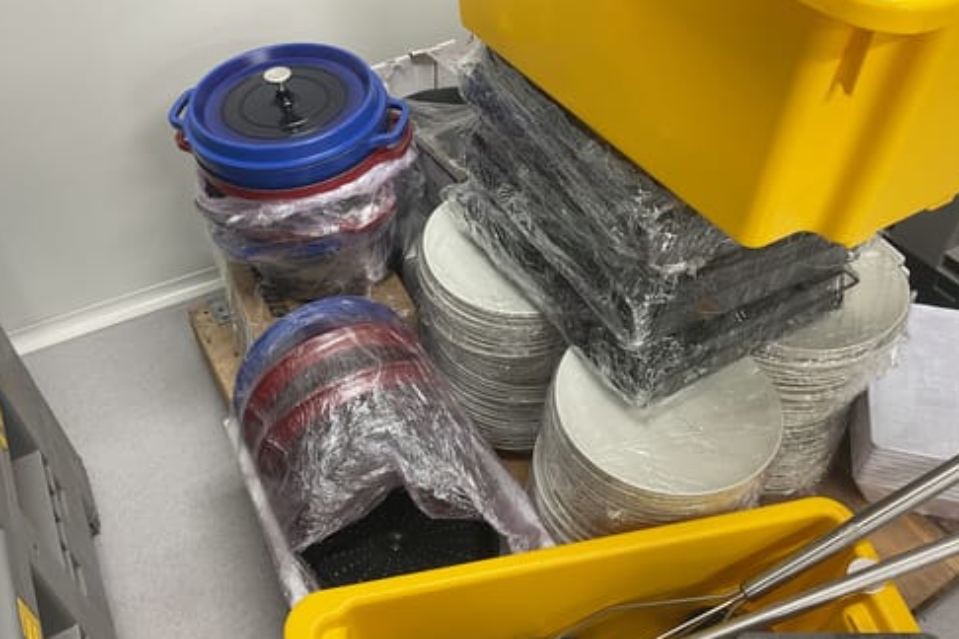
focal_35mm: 31
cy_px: 303
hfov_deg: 60.3
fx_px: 826
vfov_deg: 42.3
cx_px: 485
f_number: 1.8
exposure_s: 1/50
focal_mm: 3
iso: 64
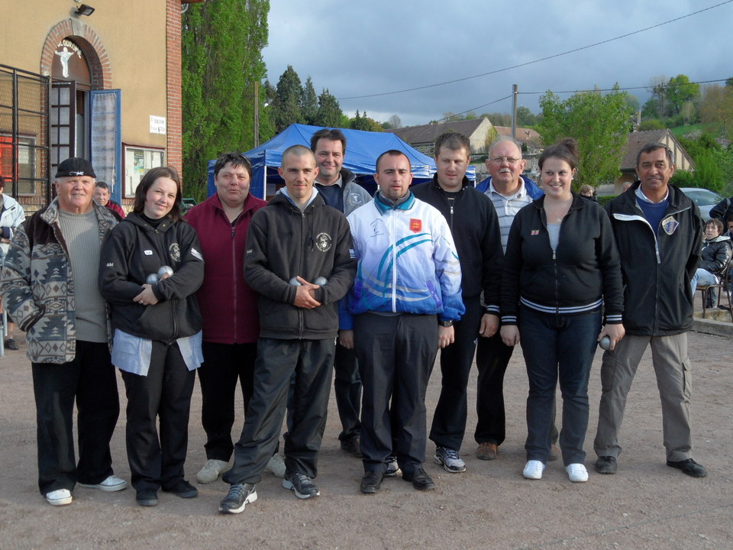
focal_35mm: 40
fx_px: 847
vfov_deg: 36.0
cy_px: 275
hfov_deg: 46.8
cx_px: 366
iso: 80
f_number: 3.6
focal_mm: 6.5
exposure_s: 1/125
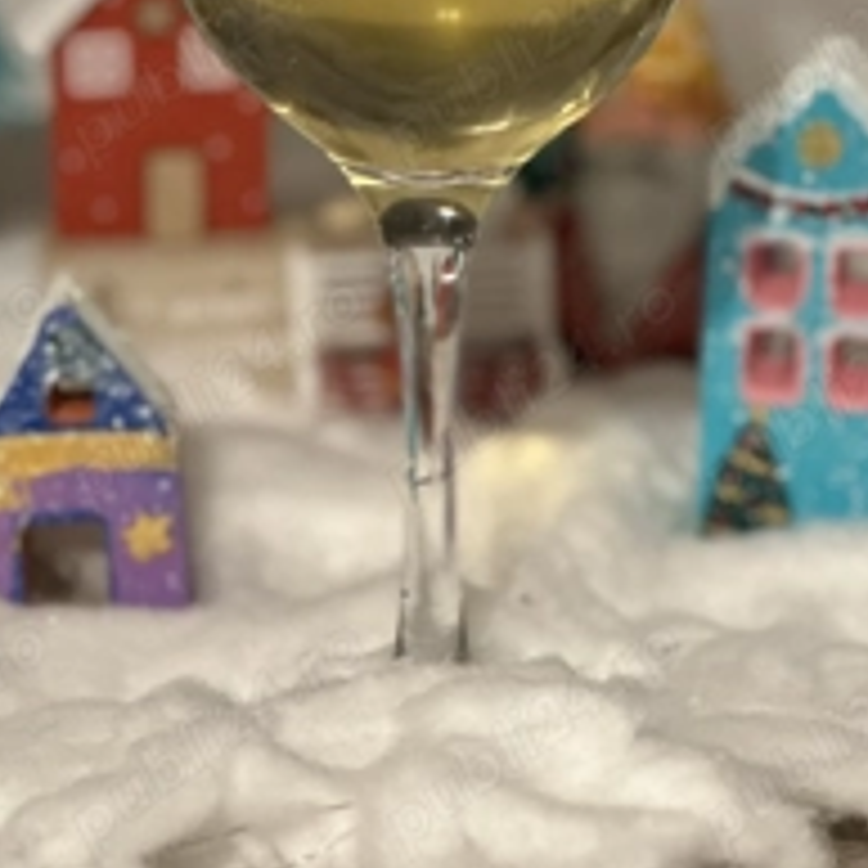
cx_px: 373
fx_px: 4000
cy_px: 121
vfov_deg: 12.3
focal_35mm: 141
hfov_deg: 12.4
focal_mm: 9
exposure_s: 1/17
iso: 400
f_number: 2.8
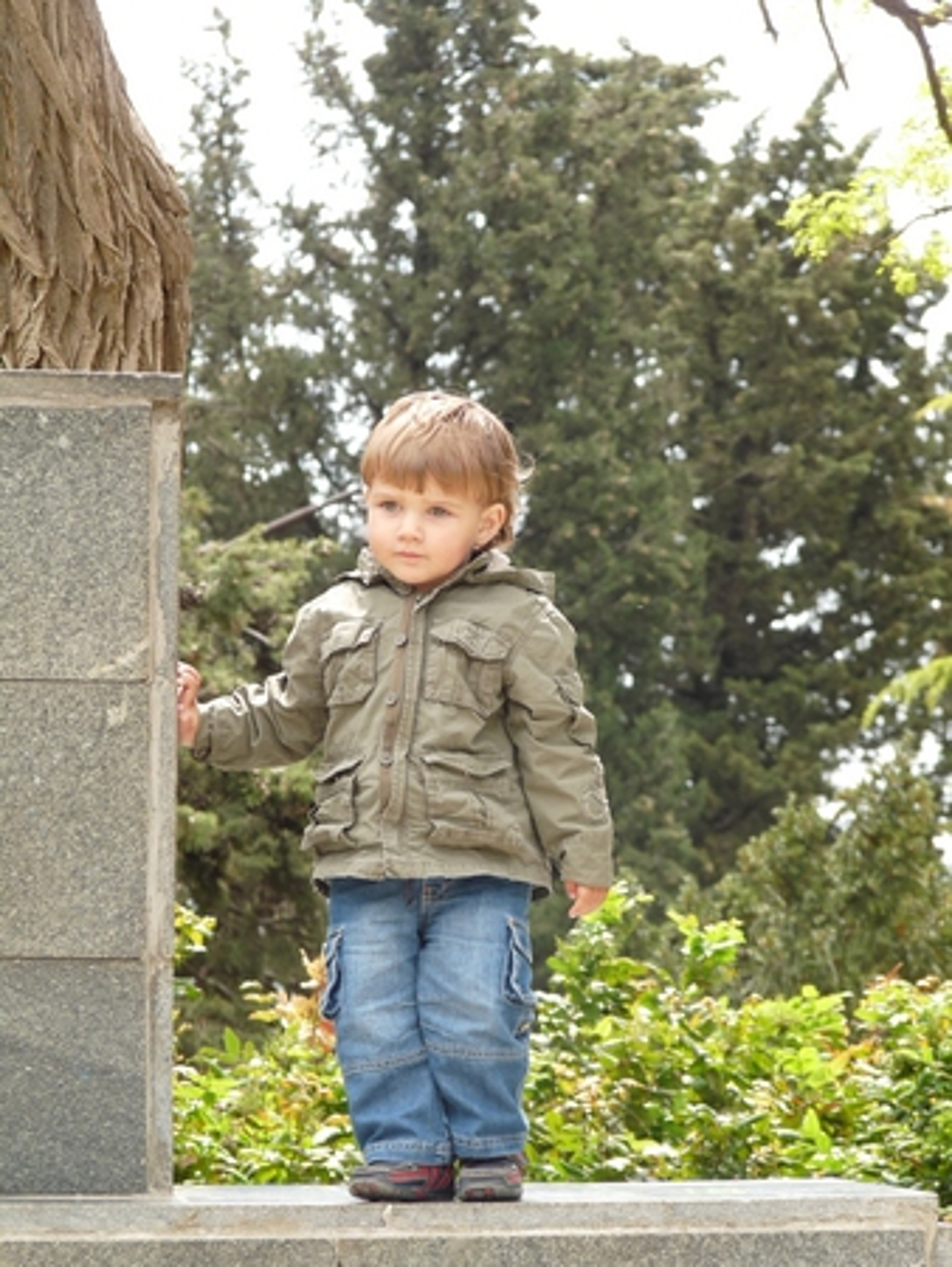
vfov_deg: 8.1
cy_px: 634
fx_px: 8902
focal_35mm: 243
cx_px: 476
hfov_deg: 6.1
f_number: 4.5
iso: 100
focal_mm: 43.3
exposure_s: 1/160
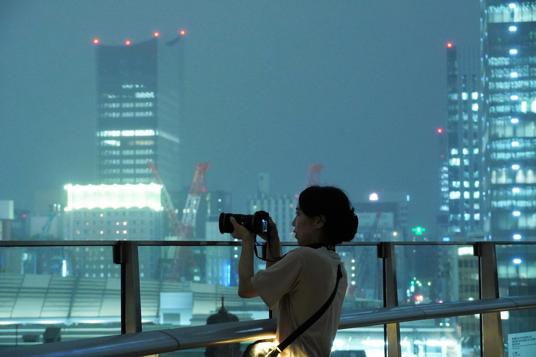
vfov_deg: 17.2
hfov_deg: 25.5
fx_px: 1184
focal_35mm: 80
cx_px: 268
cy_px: 178
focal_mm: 53
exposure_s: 1/25
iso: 6400
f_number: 5.6
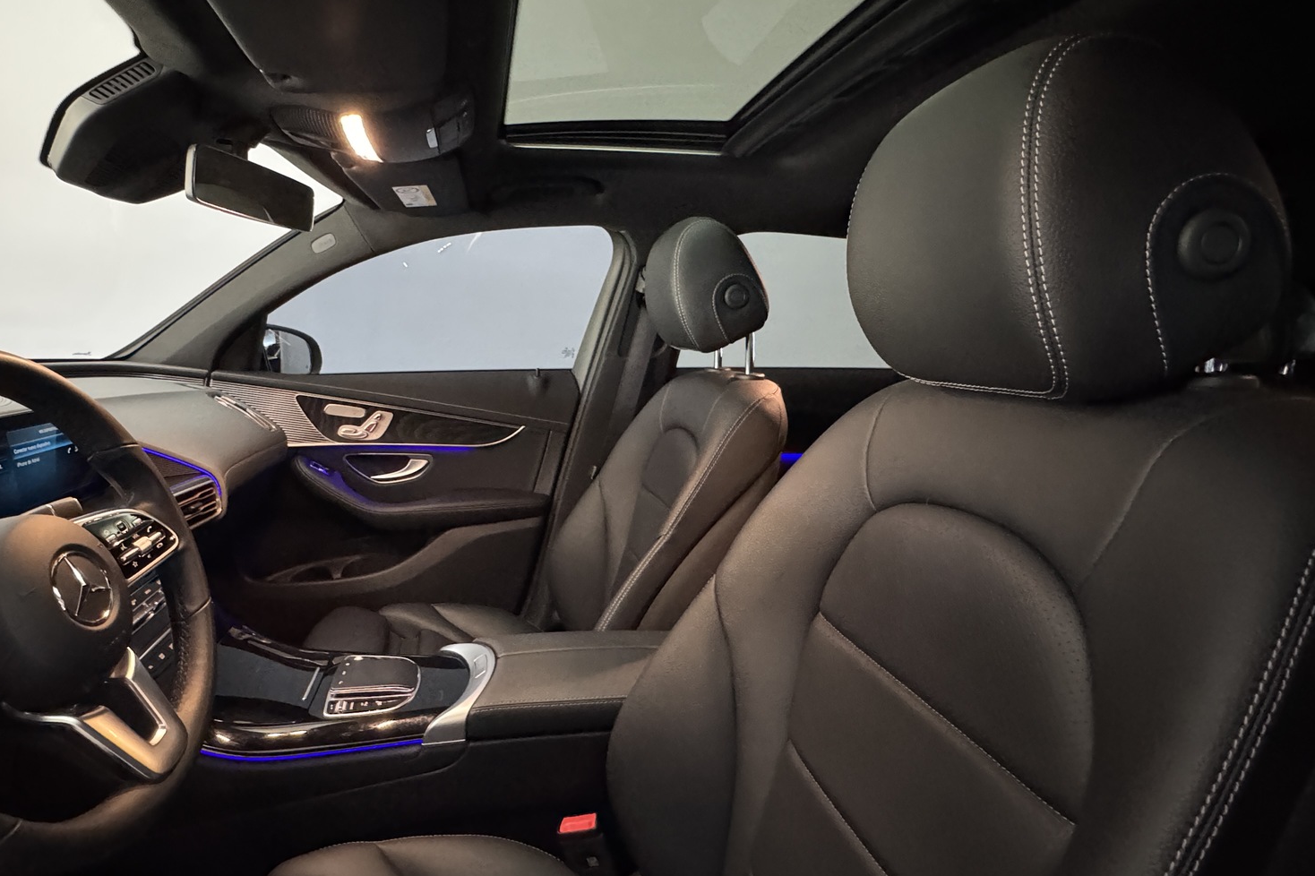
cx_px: 493
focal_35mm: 20
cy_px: 412
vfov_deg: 61.9
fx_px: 730
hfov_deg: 82.4
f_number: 2.2
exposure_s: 1/50
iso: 1250
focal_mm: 2.22
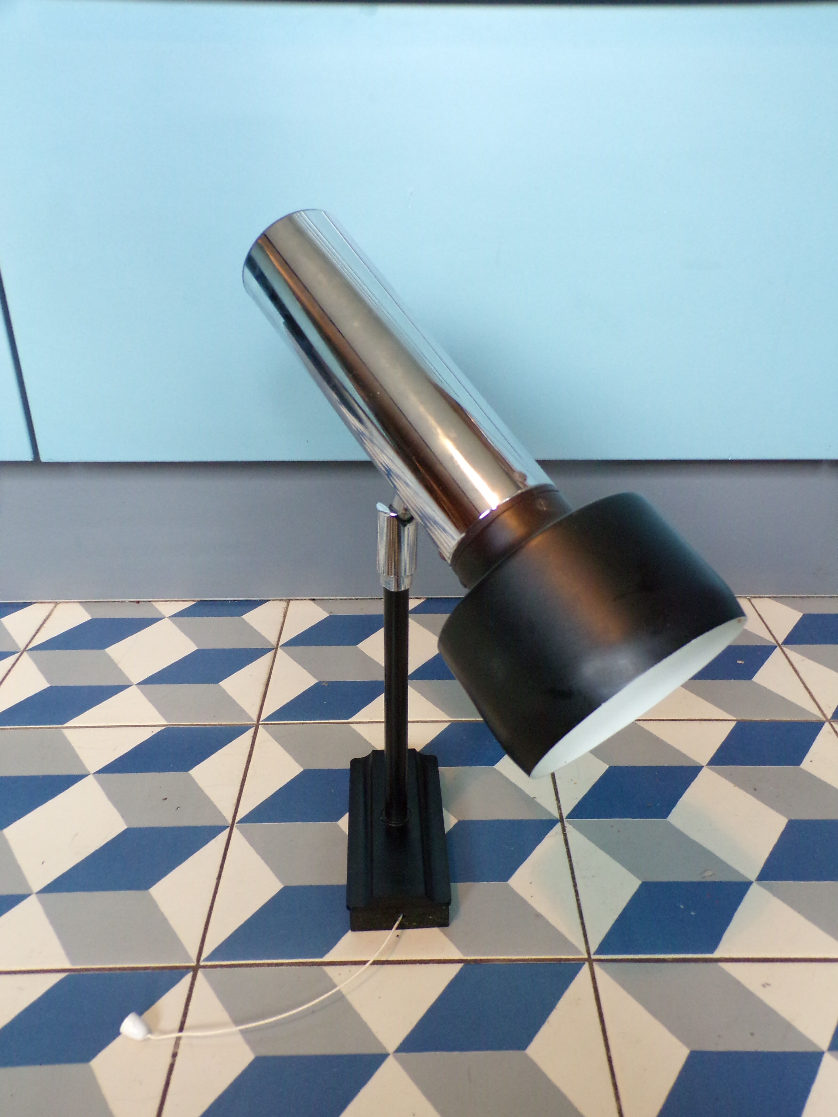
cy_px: 558
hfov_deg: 49.7
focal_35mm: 28
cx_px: 419
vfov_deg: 63.4
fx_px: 904
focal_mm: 5
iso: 382
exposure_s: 1/17
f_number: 3.1
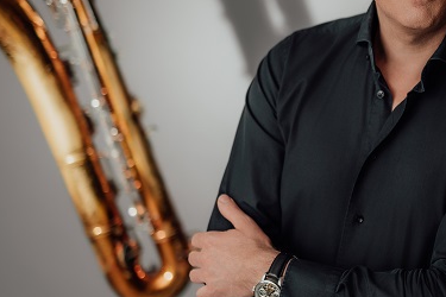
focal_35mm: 113
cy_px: 87
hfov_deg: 17.8
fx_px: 1400
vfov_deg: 12.1
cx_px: 416
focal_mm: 50
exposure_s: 1/160
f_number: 1.6
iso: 250
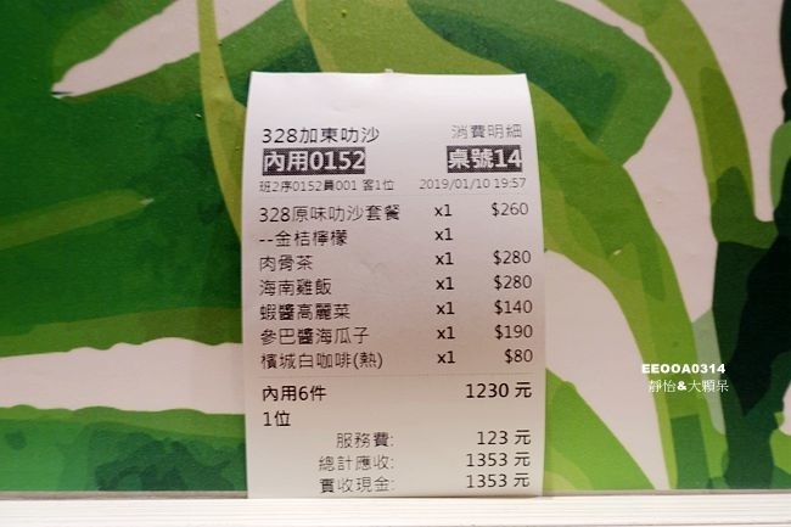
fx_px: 527
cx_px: 396
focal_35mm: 24
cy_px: 264
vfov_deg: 53.1
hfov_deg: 73.8
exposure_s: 1/30
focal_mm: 8.8
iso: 125
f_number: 2.5
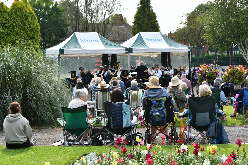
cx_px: 124
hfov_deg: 28.1
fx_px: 496
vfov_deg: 18.9
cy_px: 82
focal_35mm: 72
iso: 400
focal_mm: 48
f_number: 8
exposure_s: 1/800
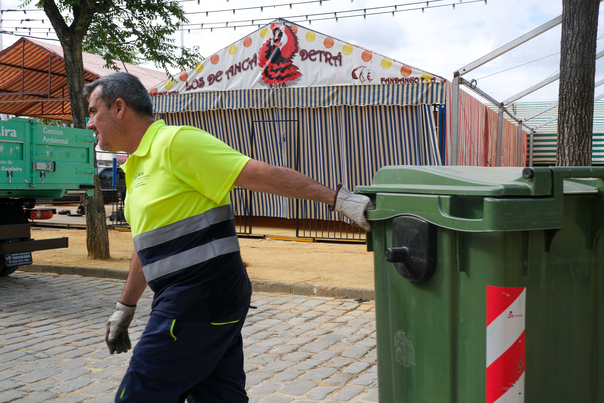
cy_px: 202
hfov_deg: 48.5
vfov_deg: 33.4
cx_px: 302
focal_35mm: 40
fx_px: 671
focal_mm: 26.5
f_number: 9
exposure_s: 1/125
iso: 125
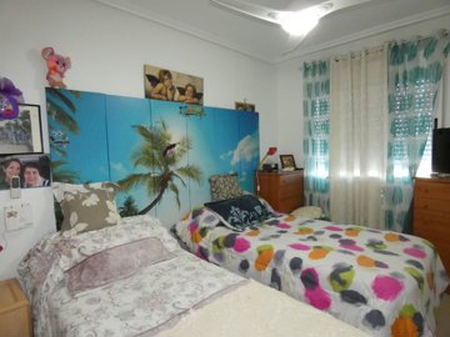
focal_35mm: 20
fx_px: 260
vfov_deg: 66.0
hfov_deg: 81.7
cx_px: 225
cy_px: 168
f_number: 2.8
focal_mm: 3.6
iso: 800
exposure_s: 1/60
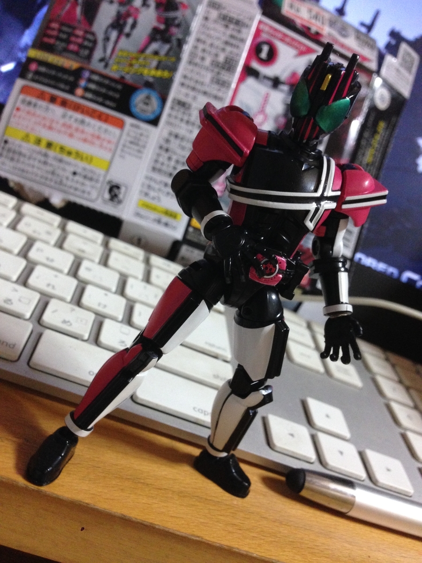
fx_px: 536
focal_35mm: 33
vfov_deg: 55.4
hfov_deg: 42.9
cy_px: 282
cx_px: 211
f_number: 2.4
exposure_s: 1/20
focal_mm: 4.12
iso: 320
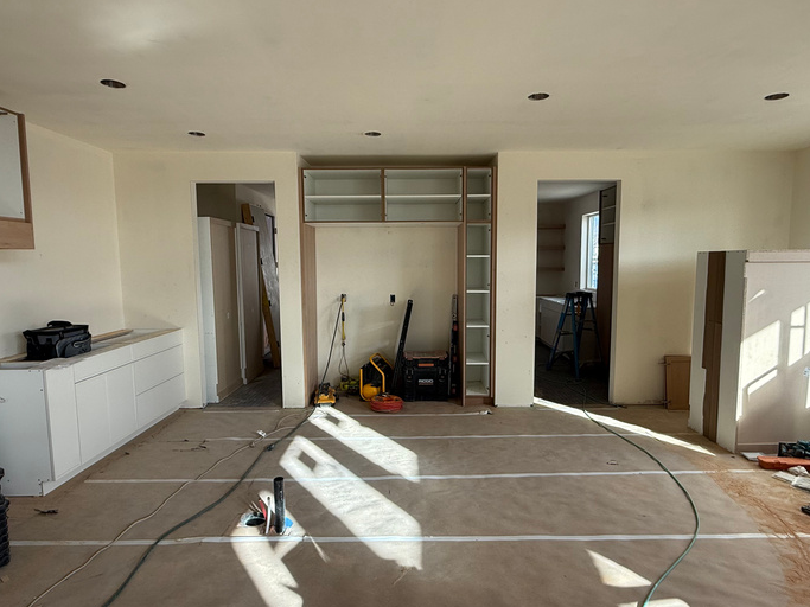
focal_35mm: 21
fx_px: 491
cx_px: 416
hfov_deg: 79.0
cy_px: 309
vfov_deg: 63.4
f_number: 2.2
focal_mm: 2.22
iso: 64
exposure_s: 1/161
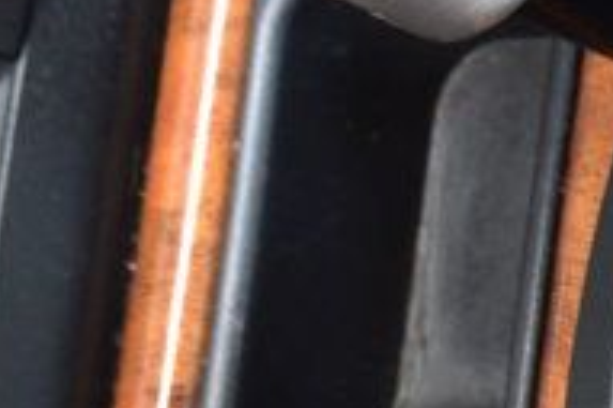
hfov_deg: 6.5
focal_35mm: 305
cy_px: -19
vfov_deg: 4.5
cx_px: 1399
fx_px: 5189
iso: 400
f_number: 7.1
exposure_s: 1/40
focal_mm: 38
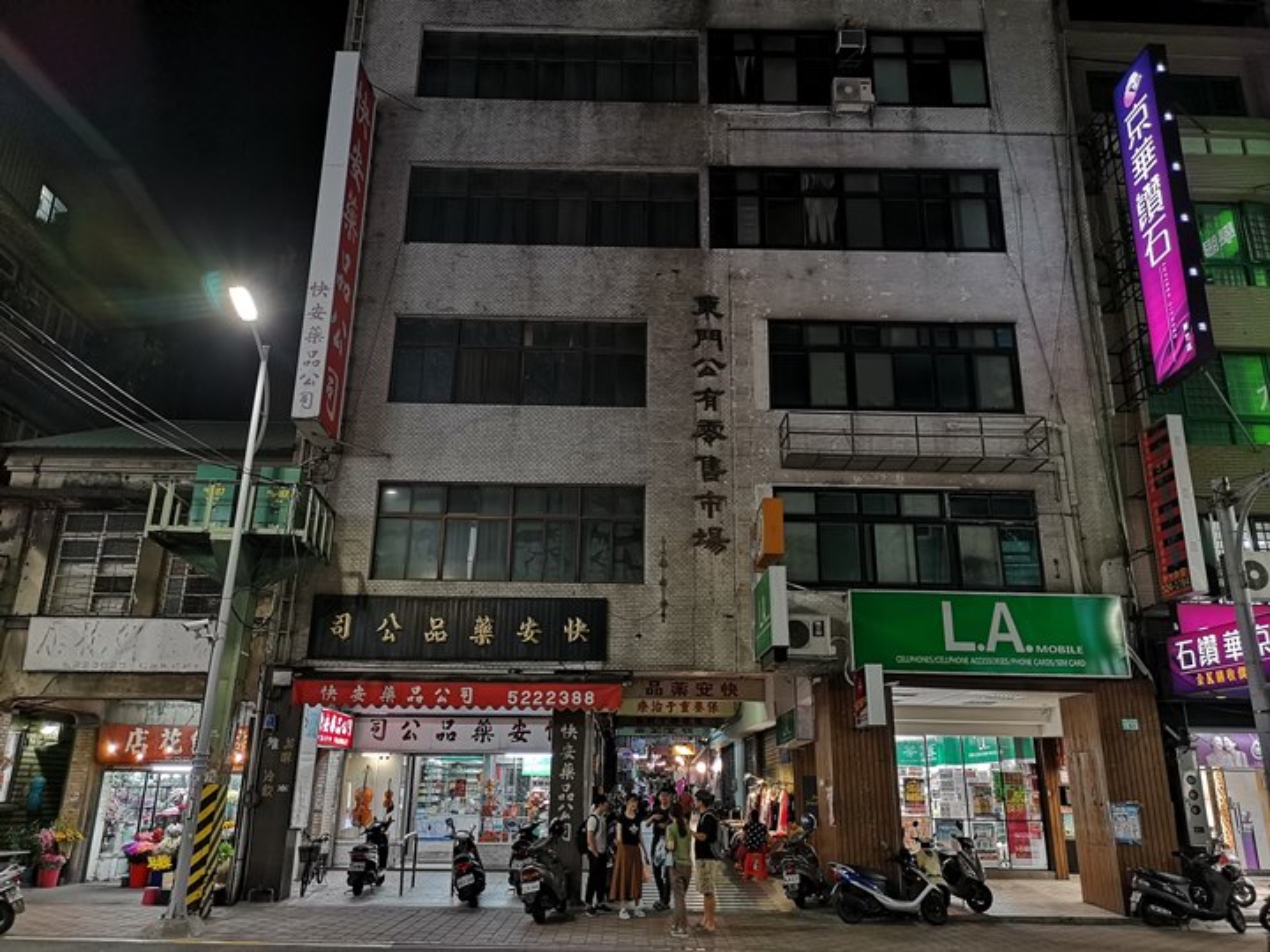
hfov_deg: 65.3
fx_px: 991
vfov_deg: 51.4
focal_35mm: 27
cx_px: 635
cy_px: 476
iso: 320
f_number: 1.8
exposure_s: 1/25
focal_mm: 3.95
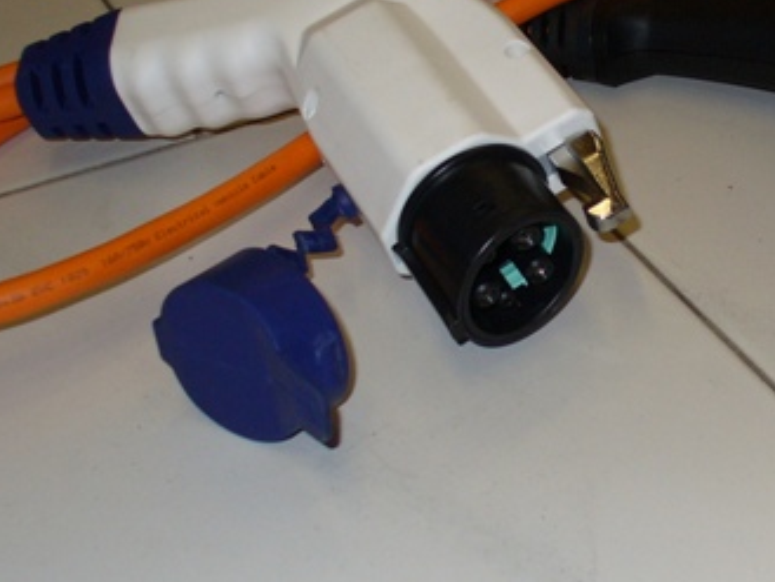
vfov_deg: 20.4
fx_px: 1613
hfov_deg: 26.5
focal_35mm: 72
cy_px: 266
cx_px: 634
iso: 100
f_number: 2.8
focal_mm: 6.1
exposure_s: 1/60
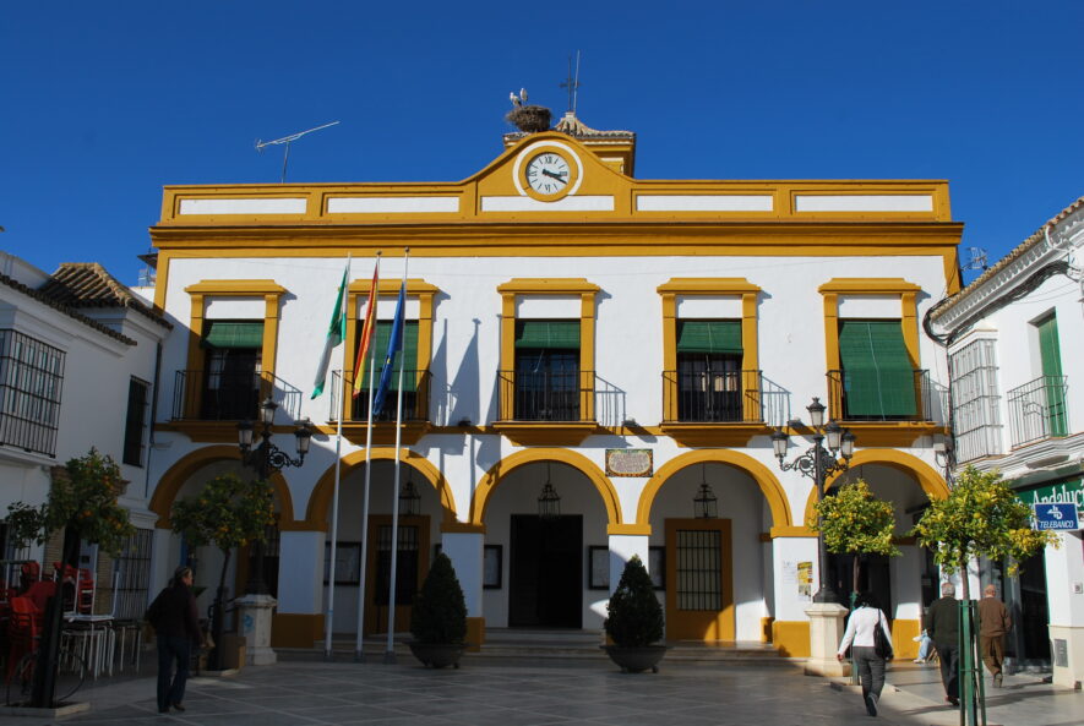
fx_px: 995
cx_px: 542
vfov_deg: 40.1
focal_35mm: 33
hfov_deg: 57.1
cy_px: 363
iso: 100
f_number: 10
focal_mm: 22
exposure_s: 1/400
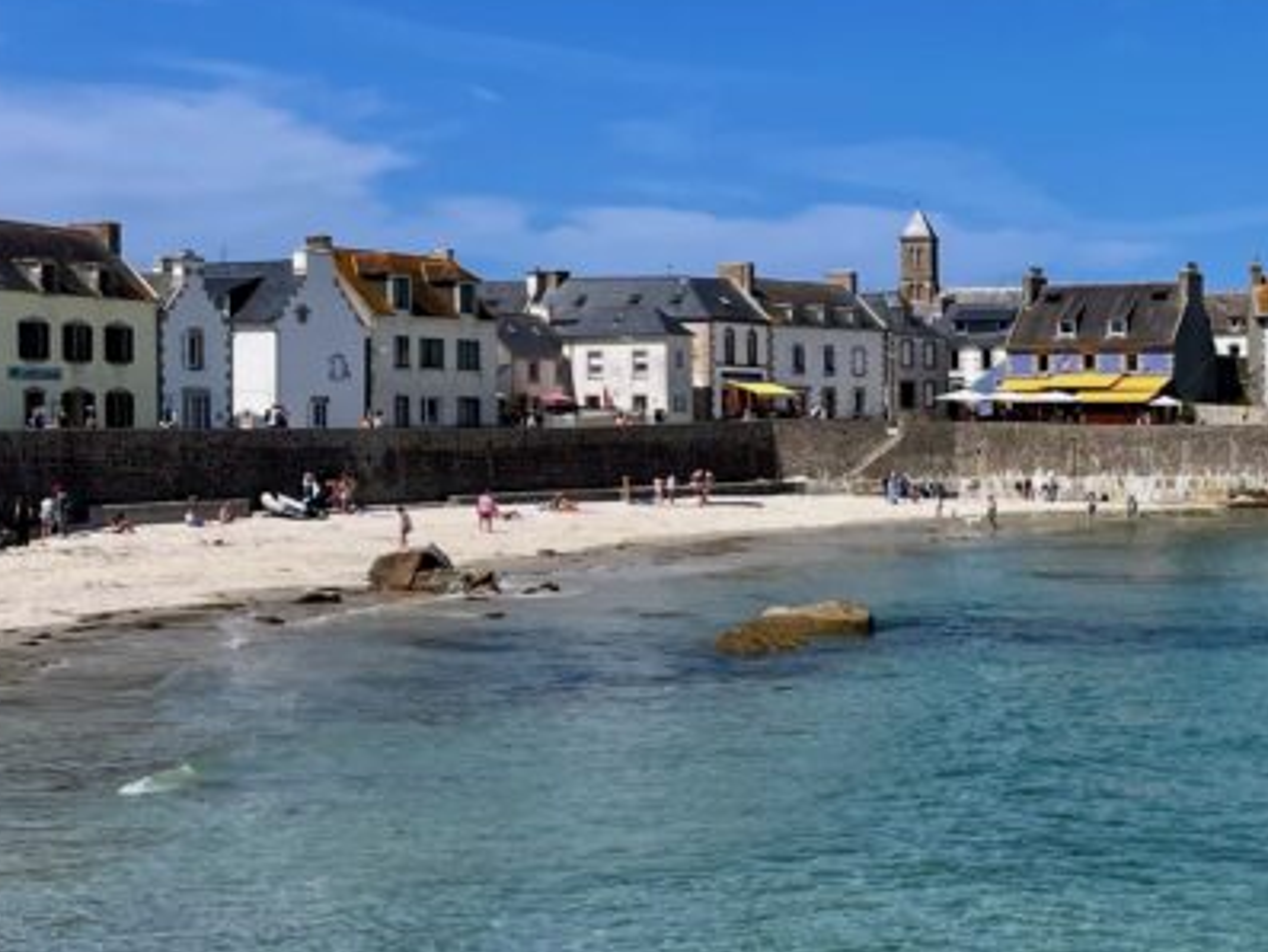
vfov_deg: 21.9
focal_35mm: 67
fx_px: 2455
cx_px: 1073
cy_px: 466
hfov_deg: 28.1
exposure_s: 1/4651
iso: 32
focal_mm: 4.2
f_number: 1.6
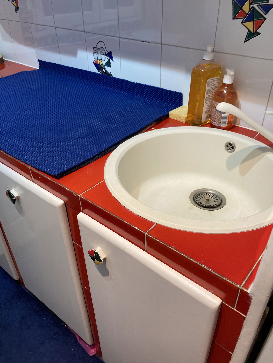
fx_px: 294
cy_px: 182
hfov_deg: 49.7
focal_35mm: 28
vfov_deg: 63.4
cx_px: 136
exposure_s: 1/50
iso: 80
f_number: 1.8
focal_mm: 3.99
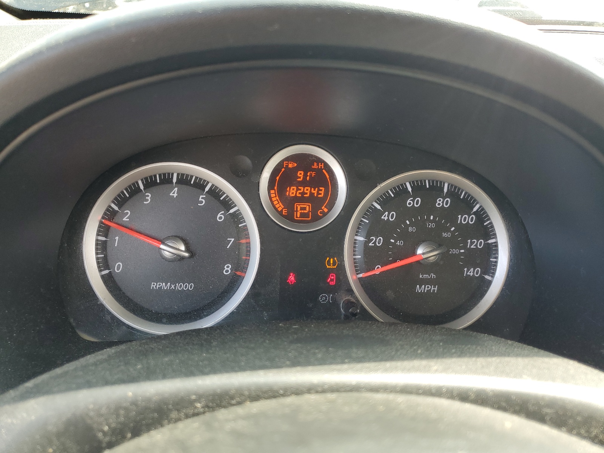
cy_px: 226
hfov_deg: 67.3
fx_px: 454
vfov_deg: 53.1
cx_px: 302
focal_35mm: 26
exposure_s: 1/182
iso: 50
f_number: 1.5
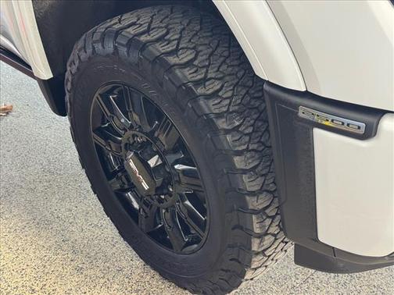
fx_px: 546
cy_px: 148
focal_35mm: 48
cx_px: 197
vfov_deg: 30.3
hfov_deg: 39.7
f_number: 1.78
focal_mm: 6.76
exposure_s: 1/40
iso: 320
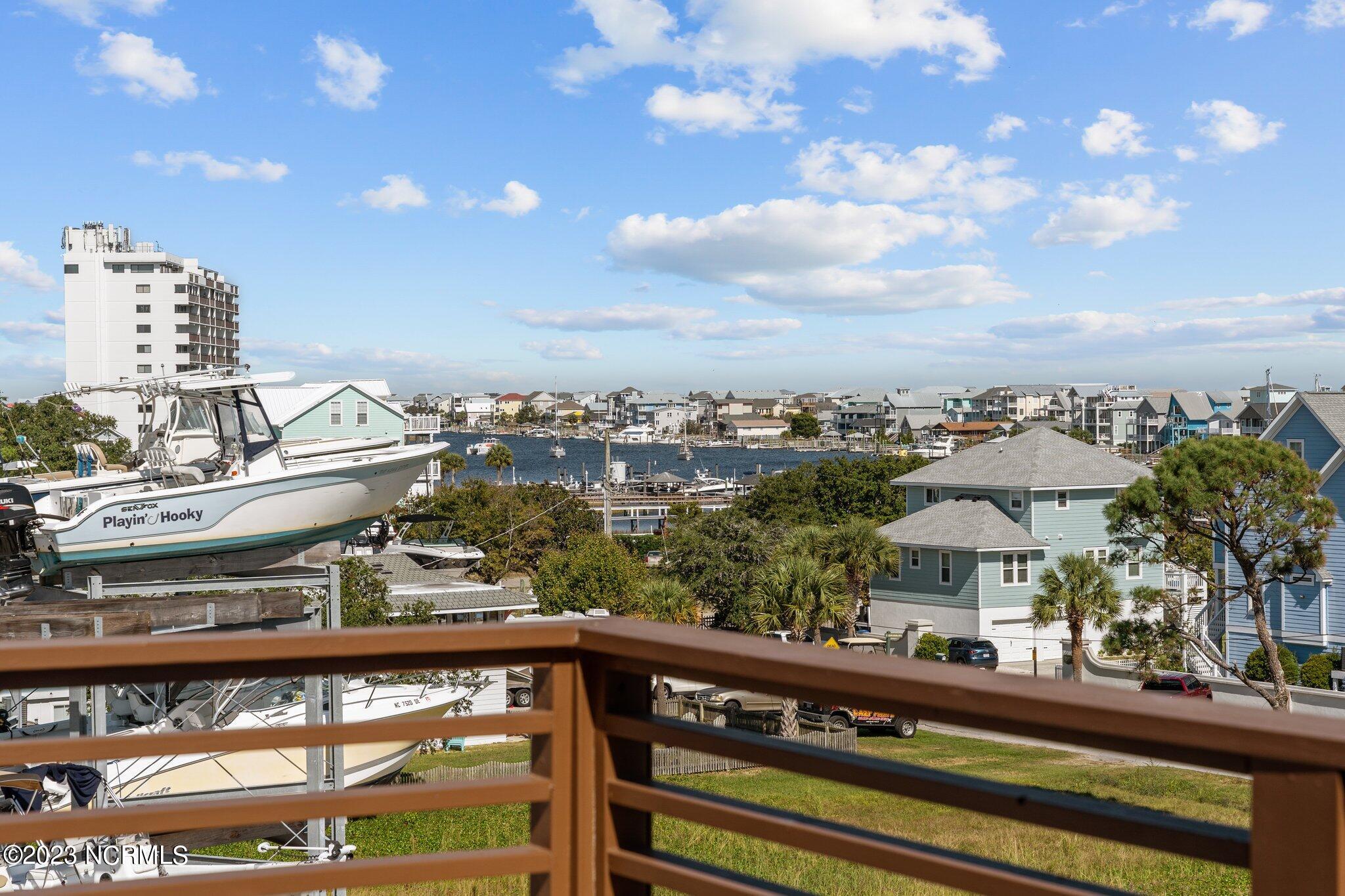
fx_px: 2615
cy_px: 448
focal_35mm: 70
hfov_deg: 28.8
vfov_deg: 19.5
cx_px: 672
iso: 160
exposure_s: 1/2000
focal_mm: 70
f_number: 6.3
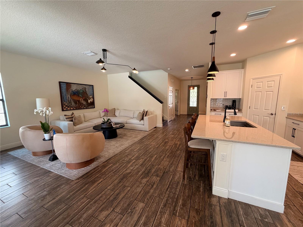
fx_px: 123
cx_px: 152
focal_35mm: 14
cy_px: 114
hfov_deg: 102.1
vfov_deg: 85.7
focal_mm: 2.22
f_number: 2.2
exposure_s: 1/120
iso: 250
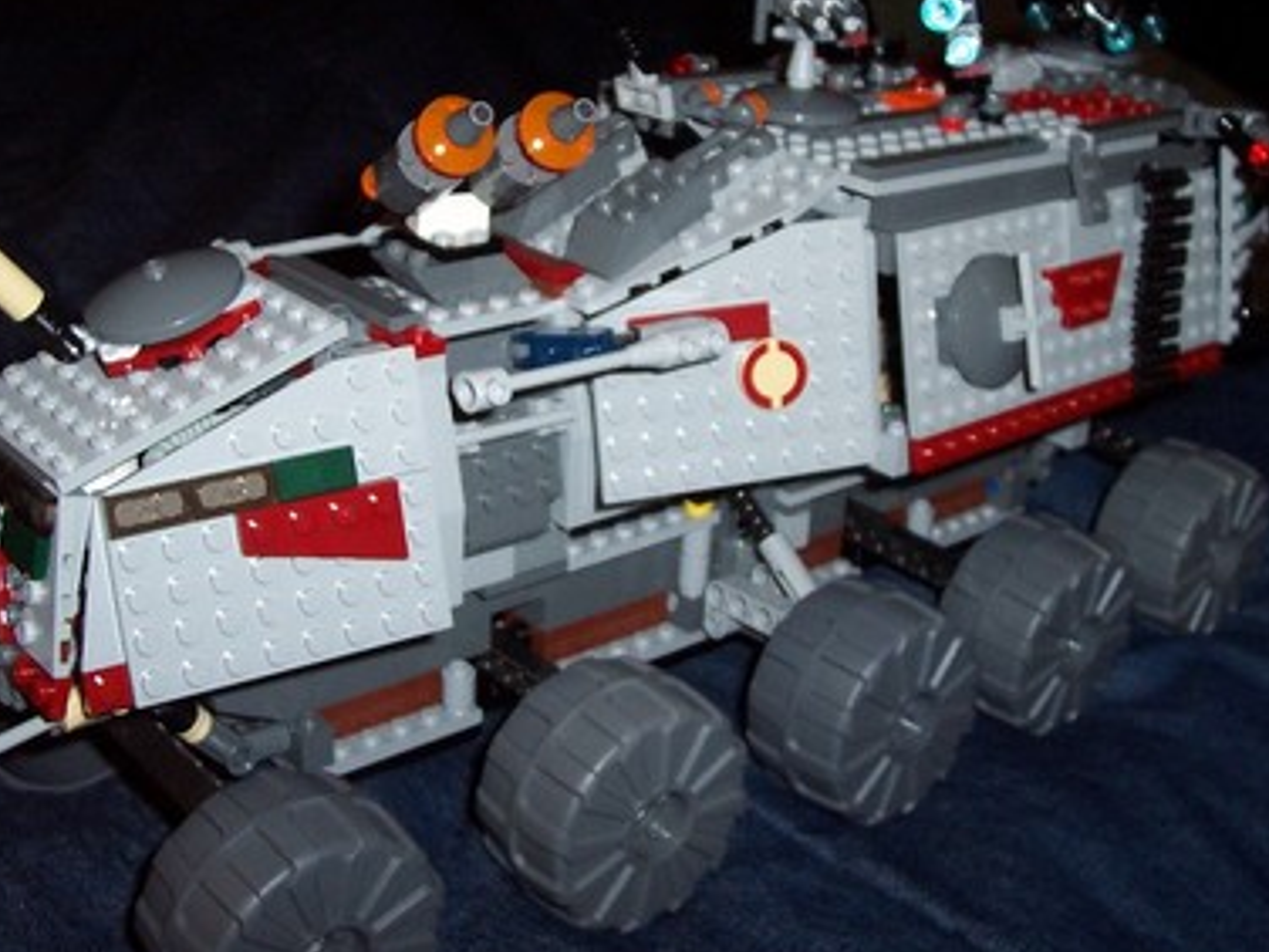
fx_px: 1833
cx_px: 641
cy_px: 336
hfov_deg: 38.2
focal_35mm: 50
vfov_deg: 29.0
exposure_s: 1/60
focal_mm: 5.6
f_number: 2.8
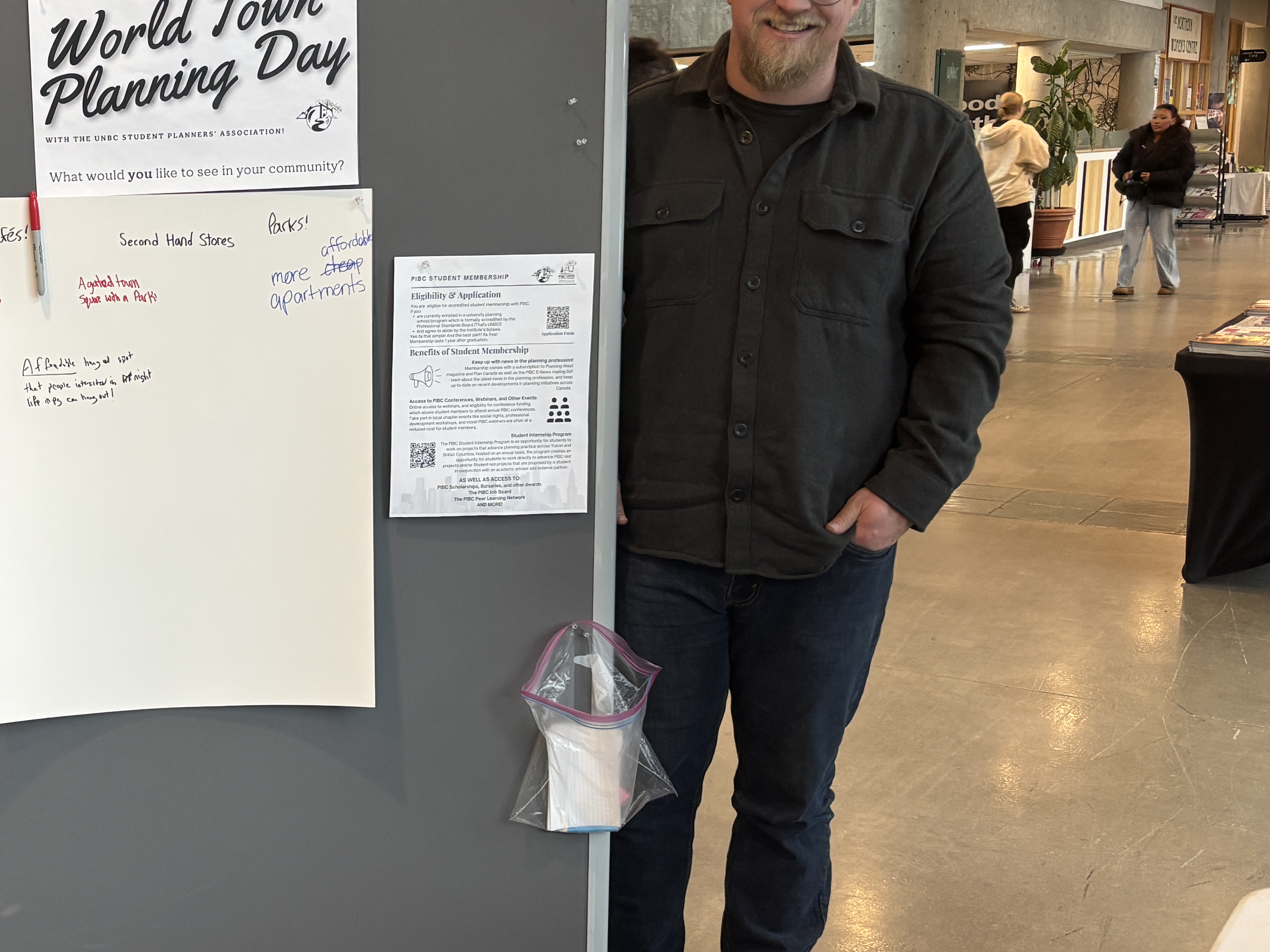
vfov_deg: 30.9
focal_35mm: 47
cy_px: 471
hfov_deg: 37.9
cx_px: 139
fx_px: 1724
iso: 125
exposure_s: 1/60
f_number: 1.6
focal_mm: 5.96
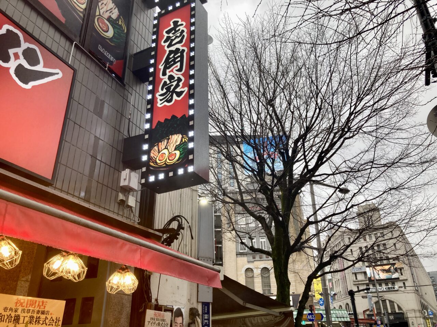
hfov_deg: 63.4
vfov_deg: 49.7
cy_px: 164
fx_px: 353
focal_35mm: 28
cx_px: 218
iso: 20
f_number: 1.8
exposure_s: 1/120
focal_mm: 3.99
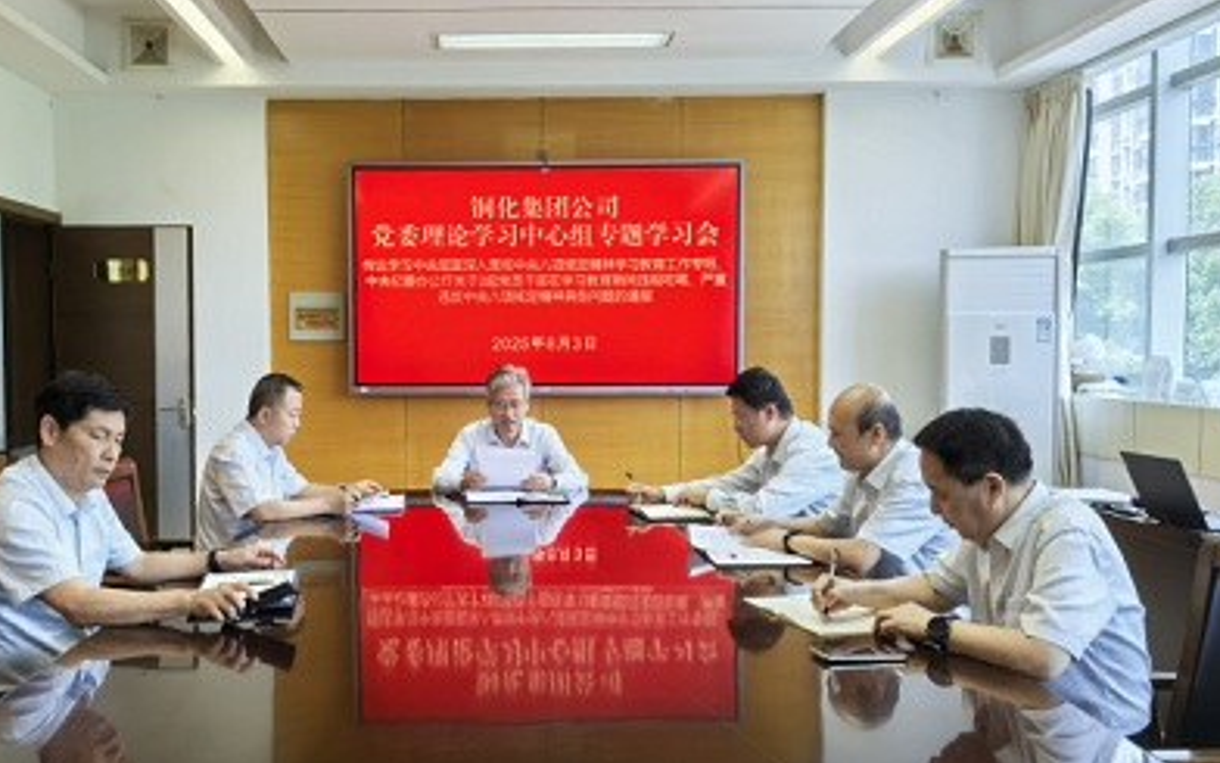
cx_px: 476
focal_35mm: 38
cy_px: 392
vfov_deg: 33.6
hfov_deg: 51.1
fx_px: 1263
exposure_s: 1/50
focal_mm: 5.75
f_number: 4
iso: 250
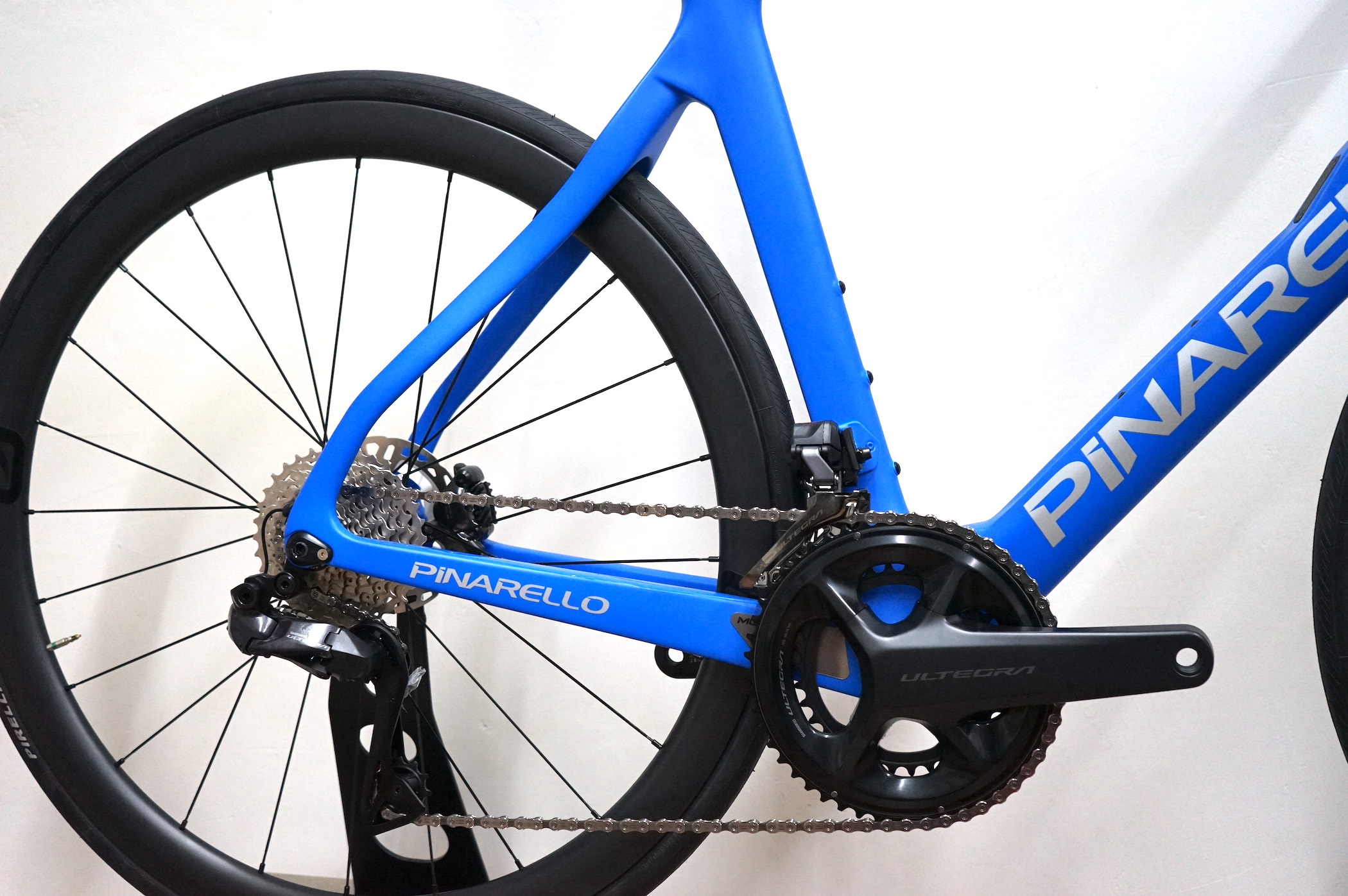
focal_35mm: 36
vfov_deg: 36.8
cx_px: 674
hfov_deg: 53.2
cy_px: 448
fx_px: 1347
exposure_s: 1/160
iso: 2500
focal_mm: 36
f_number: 4
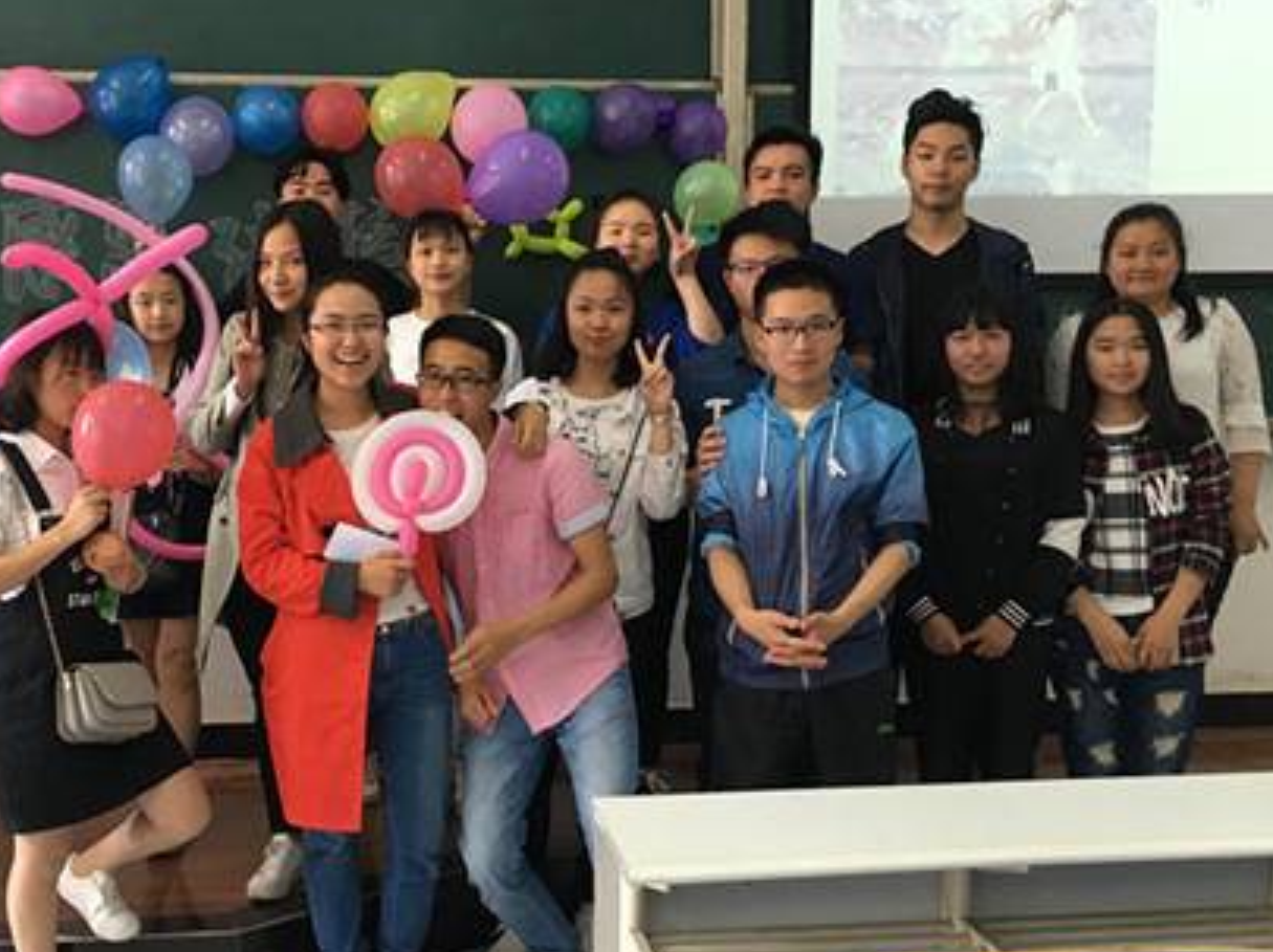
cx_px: 512
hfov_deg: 43.7
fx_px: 1580
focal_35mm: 43
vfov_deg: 33.5
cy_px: 522
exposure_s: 1/33
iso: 50
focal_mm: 4.15
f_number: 2.2
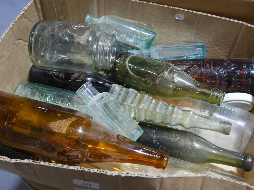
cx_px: 127
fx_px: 294
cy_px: 95
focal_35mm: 40
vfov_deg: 36.0
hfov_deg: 46.8
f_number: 4.4
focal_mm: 20
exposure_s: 1/60
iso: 500
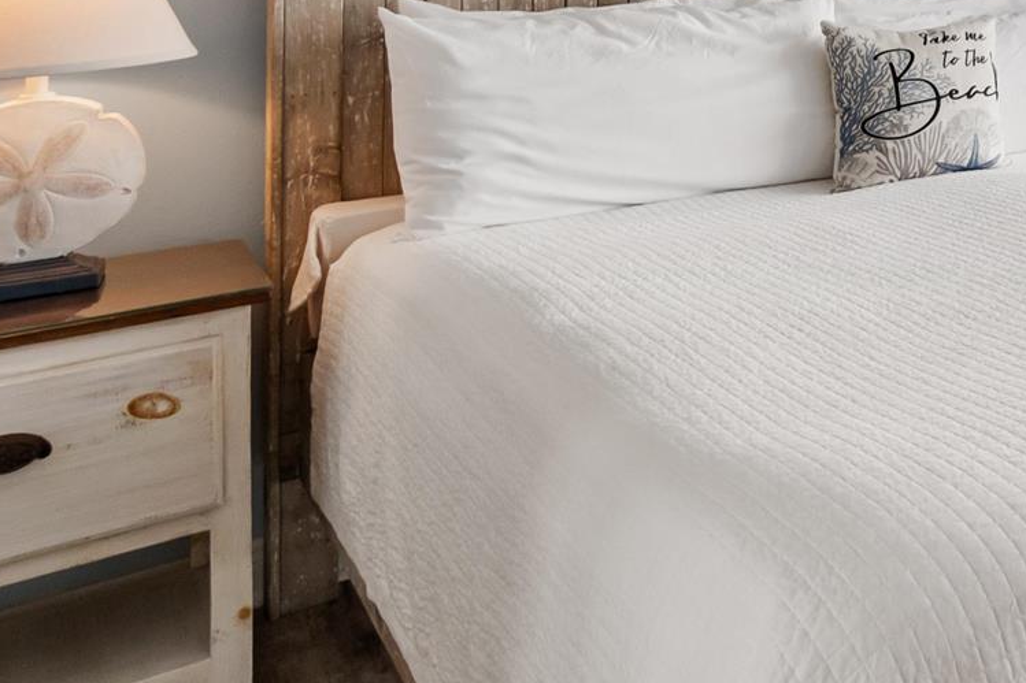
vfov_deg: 29.7
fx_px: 1168
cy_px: -47
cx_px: 1381
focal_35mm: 41
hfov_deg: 32.9
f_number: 9
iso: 400
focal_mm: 10
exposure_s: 1/80
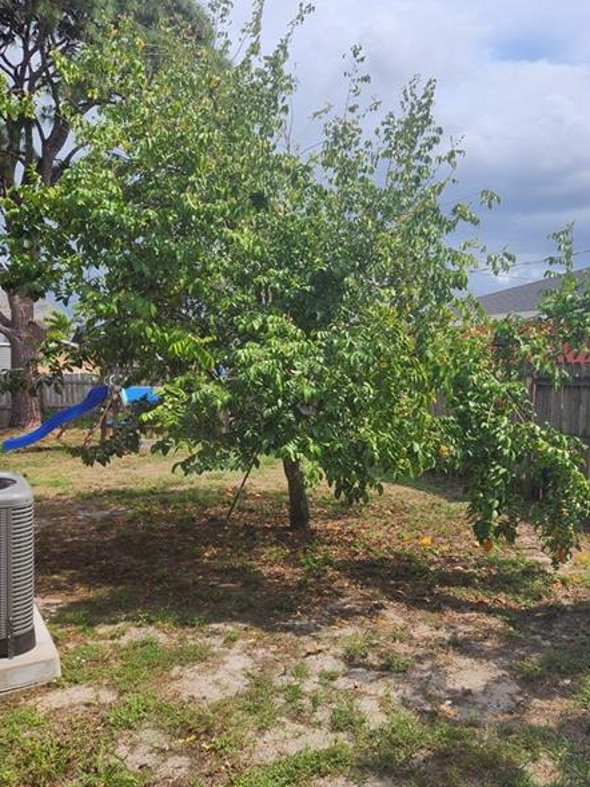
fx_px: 682
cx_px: 382
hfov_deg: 46.2
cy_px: 382
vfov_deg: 59.9
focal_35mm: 30
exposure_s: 1/1978
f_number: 1.8
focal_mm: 5.4
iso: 20
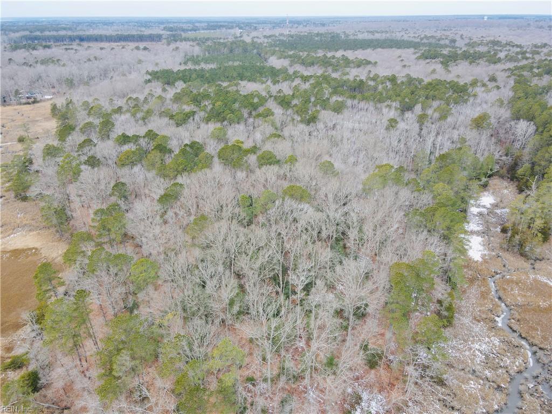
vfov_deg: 56.8
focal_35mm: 24
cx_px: 276
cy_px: 207
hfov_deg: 71.6
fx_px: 383
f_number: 2.8
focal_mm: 4.5
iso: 100
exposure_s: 1/90
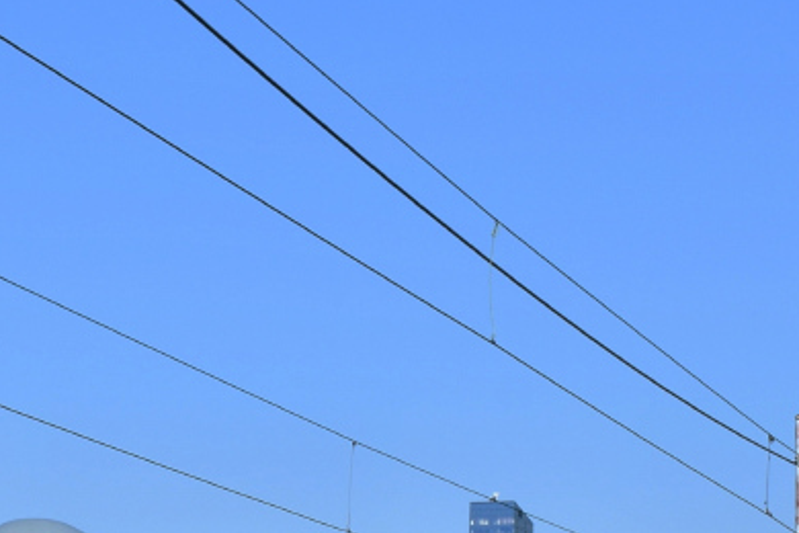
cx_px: 309
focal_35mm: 150
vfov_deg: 9.0
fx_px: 3329
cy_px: 716
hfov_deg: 13.7
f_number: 10
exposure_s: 1/400
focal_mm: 30
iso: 200
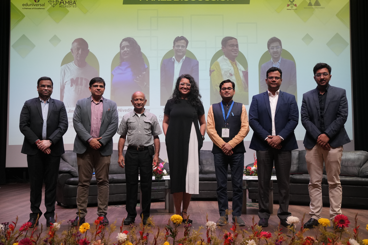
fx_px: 391
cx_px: 184
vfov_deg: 34.8
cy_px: 122
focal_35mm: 38
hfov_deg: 50.4
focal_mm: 25.5
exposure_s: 1/160
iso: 1600
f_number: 4
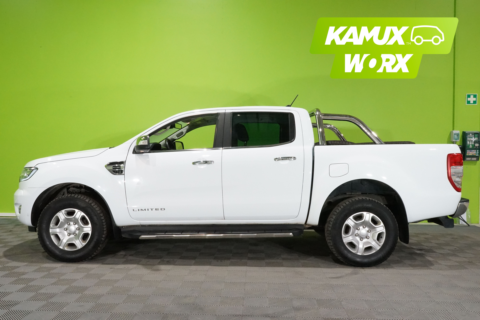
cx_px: 240
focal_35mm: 30
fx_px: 400
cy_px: 160
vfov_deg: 43.6
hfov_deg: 61.9
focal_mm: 30
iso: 6400
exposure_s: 1/25
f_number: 22
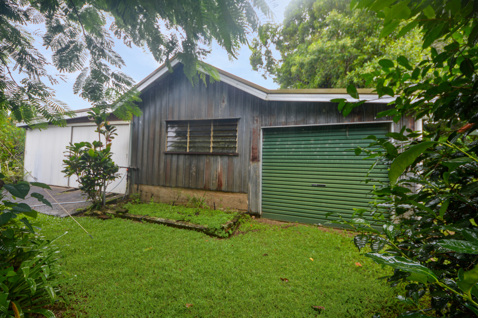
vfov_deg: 86.4
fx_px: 169
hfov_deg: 109.4
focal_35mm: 13
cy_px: 159
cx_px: 239
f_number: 5.6
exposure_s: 1/125
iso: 125
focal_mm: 8.5
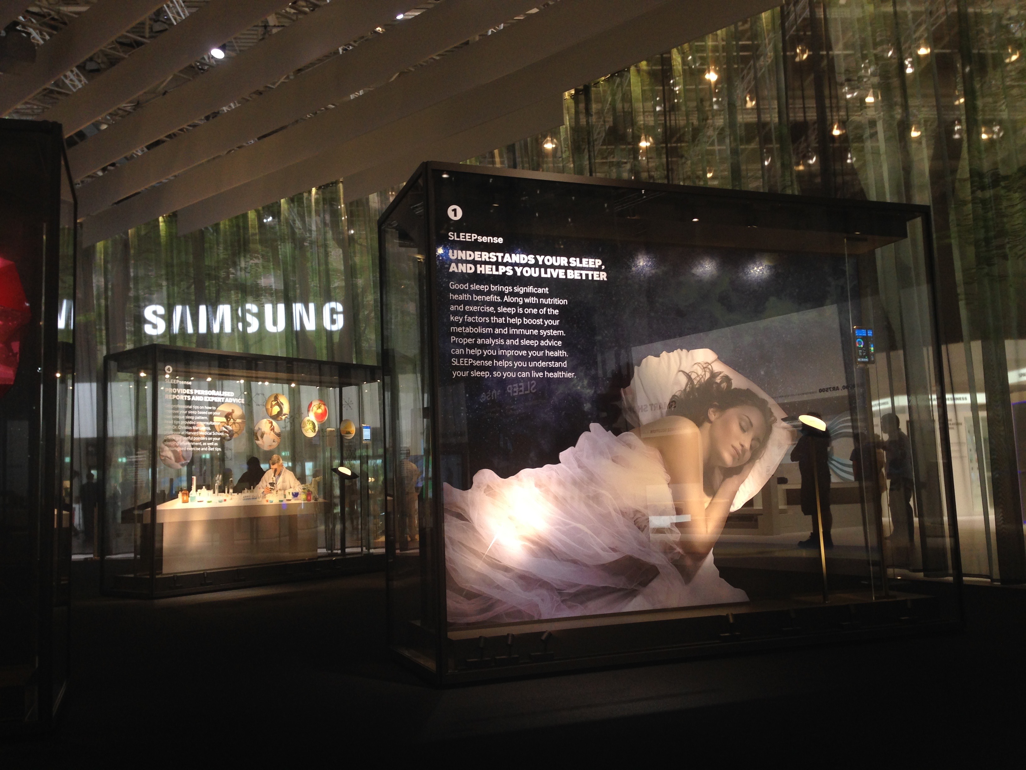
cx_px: 513
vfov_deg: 42.9
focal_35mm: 33
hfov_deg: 55.4
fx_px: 978
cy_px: 385
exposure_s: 1/40
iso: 64
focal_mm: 4.12
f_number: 2.4
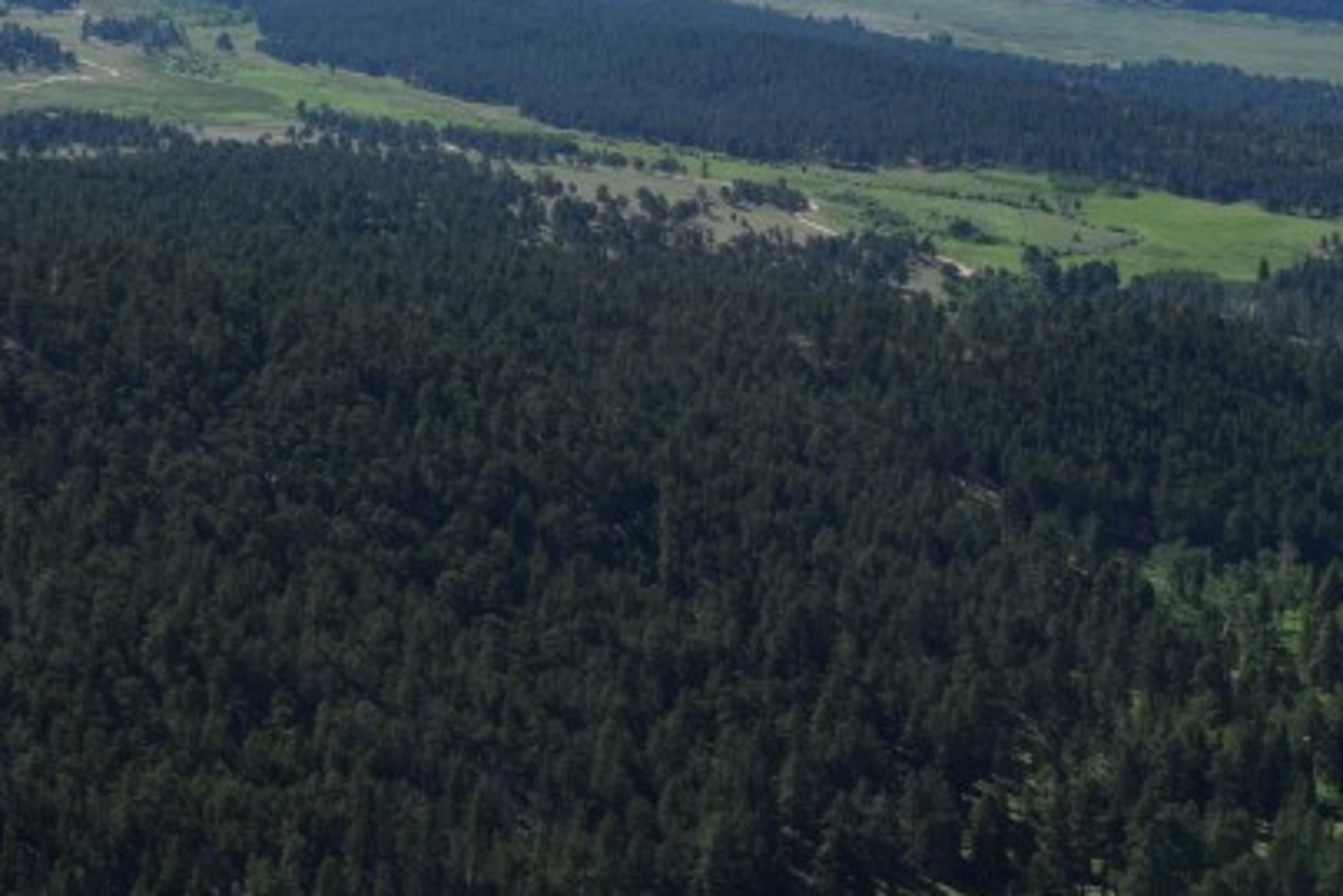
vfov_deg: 14.3
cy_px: -415
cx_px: 225
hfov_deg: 22.3
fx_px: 3357
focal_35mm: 90
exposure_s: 1/400
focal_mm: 18
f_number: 10
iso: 200
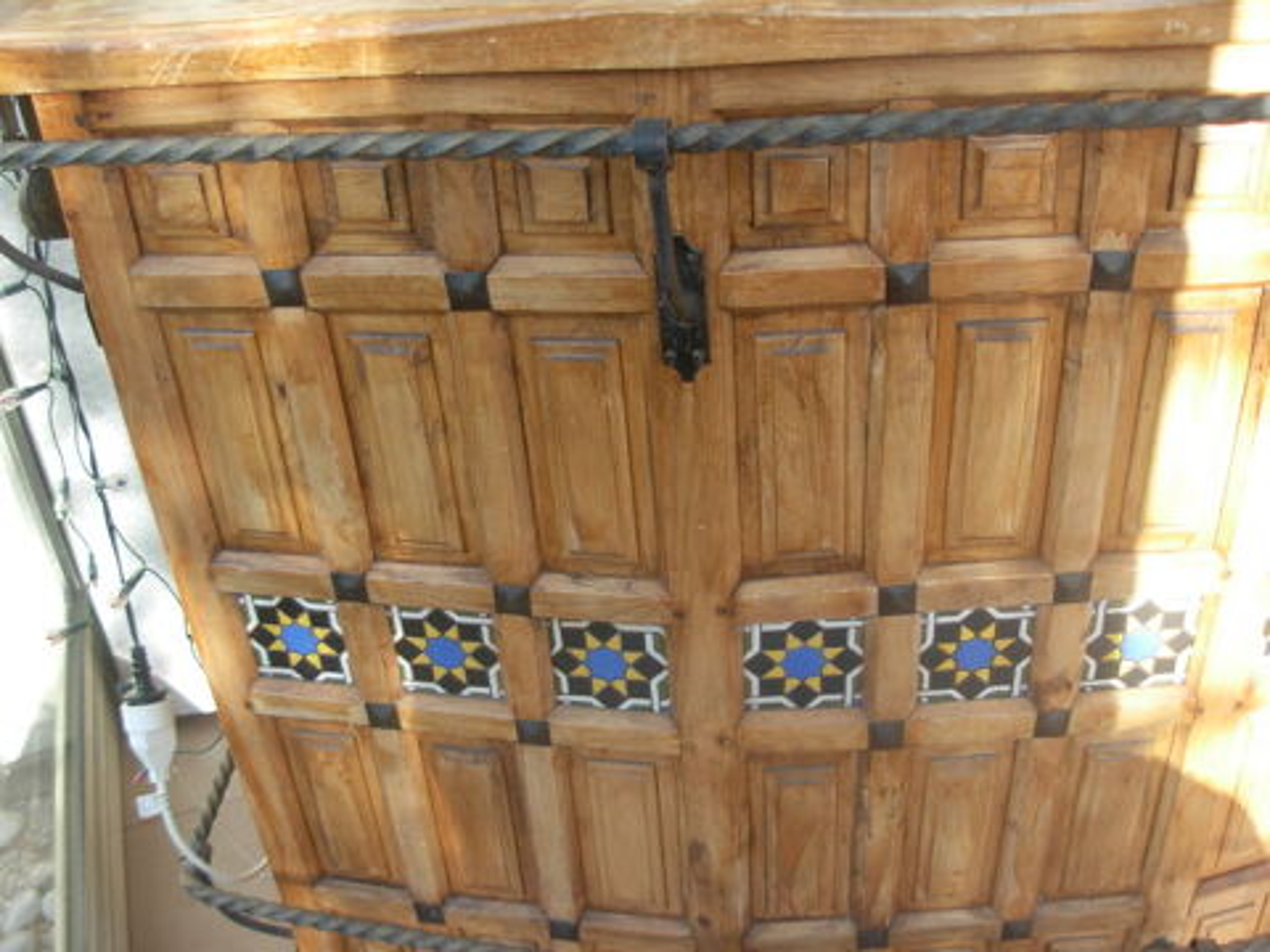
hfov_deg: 49.0
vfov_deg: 37.7
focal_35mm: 38
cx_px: 635
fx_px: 1394
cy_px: 476
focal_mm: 6.3
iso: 79
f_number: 2.9
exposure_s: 1/90.5
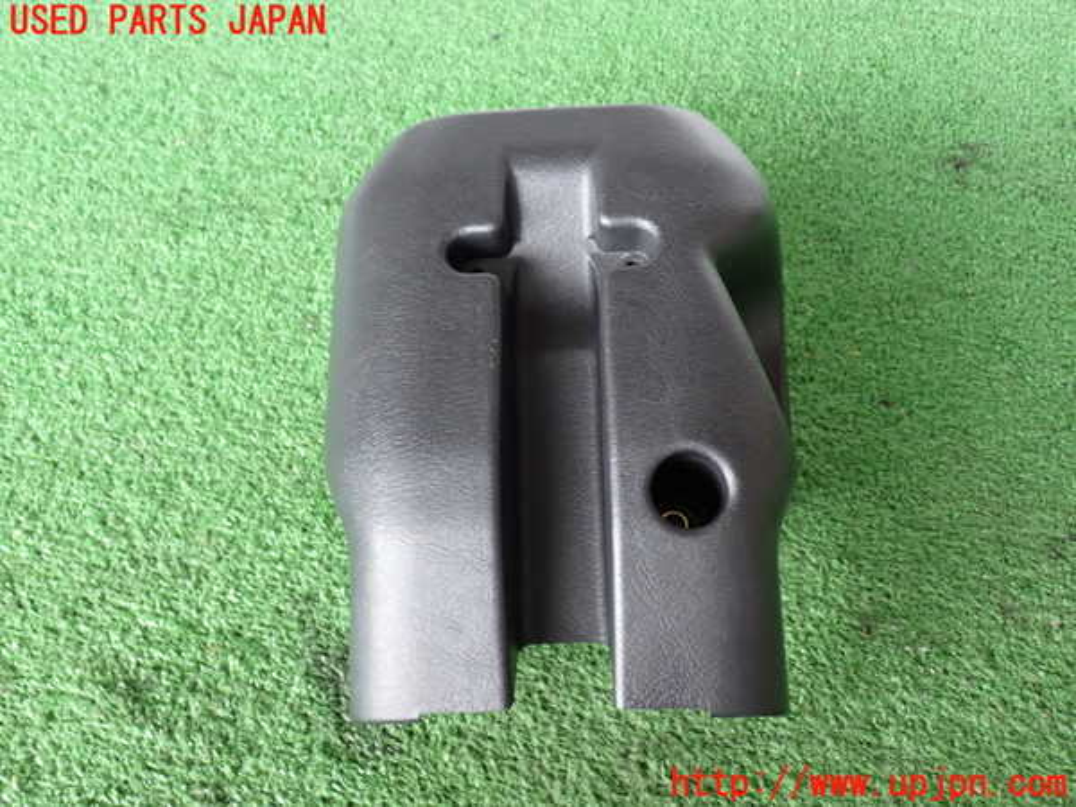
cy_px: 404
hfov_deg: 51.4
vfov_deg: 39.7
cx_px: 538
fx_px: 1119
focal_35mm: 36
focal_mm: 6.37
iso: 320
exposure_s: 1/40
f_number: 2.5
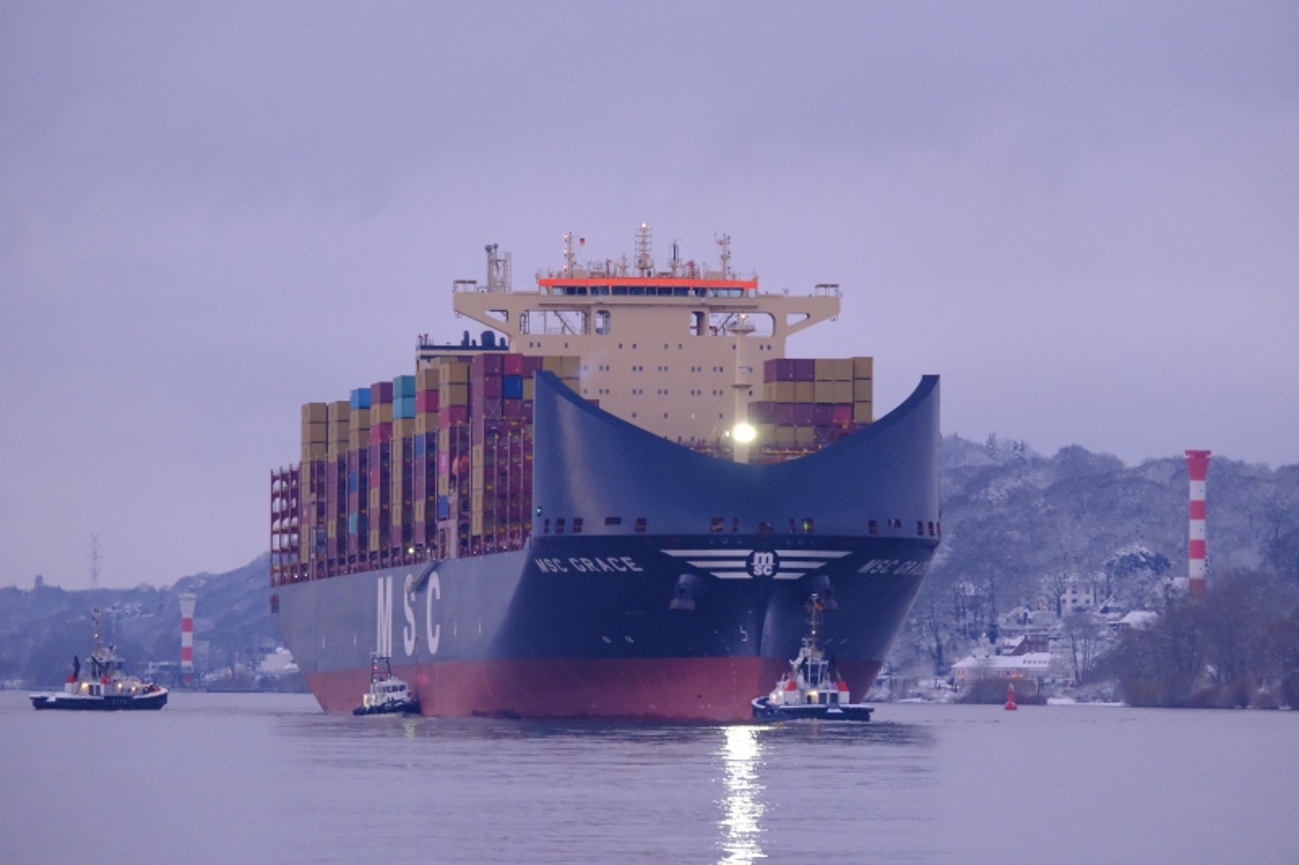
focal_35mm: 345
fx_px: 12445
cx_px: 650
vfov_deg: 4.0
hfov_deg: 6.0
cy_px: 432
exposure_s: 1/56
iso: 4000
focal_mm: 230
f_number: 6.7
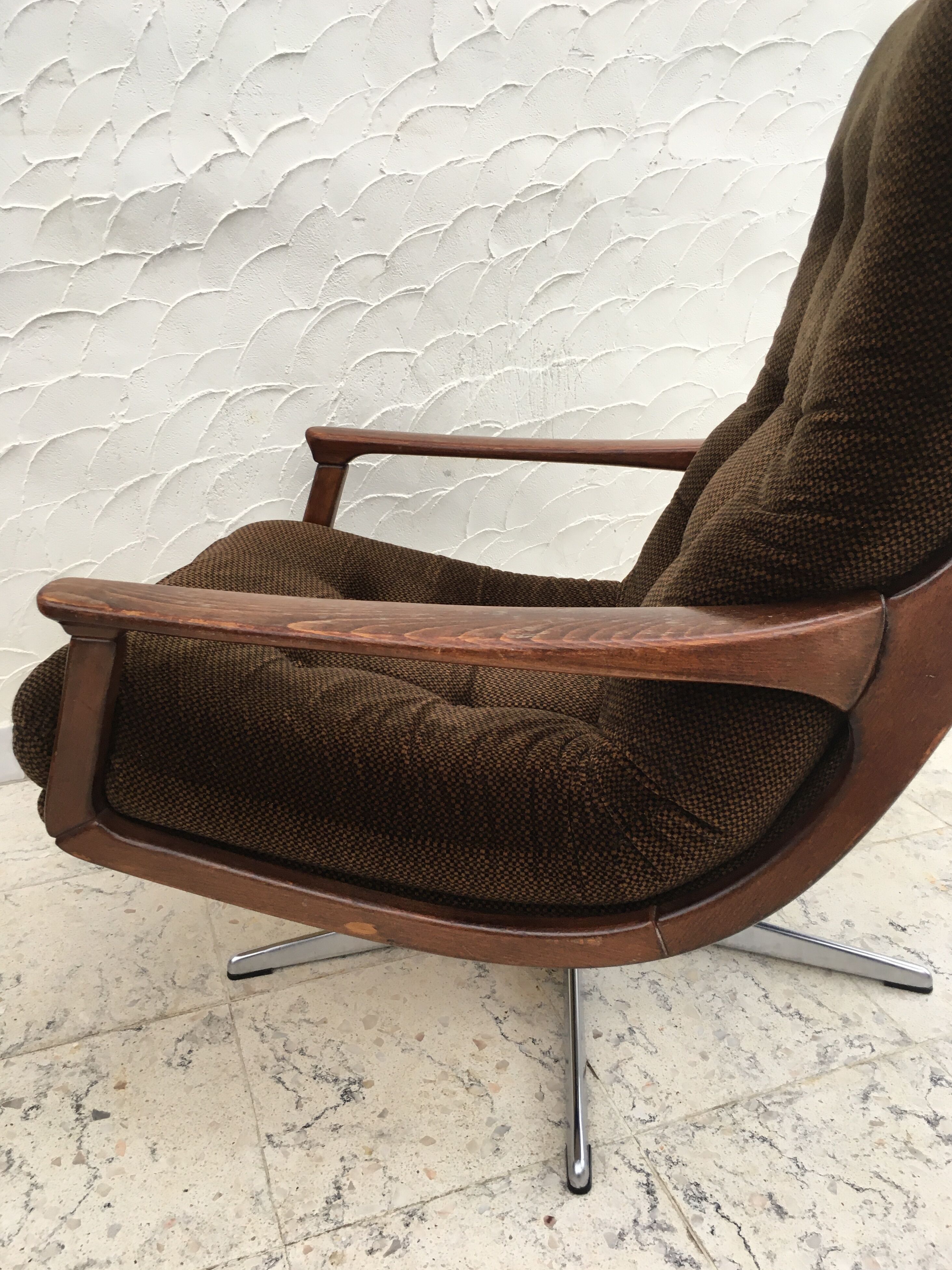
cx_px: 487
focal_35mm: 30
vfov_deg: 60.0
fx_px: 1100
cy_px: 619
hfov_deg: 46.8
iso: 32
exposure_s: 1/33
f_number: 2.2
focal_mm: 4.15
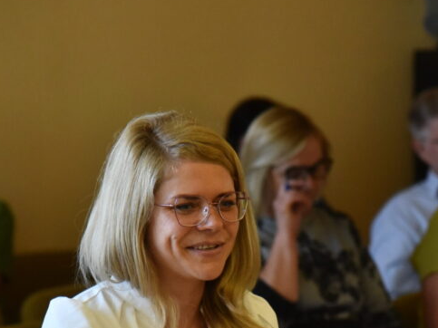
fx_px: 3099
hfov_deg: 8.1
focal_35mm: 245
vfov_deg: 6.1
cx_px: 213
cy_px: 296
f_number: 4
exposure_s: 1/500
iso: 3200
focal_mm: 120
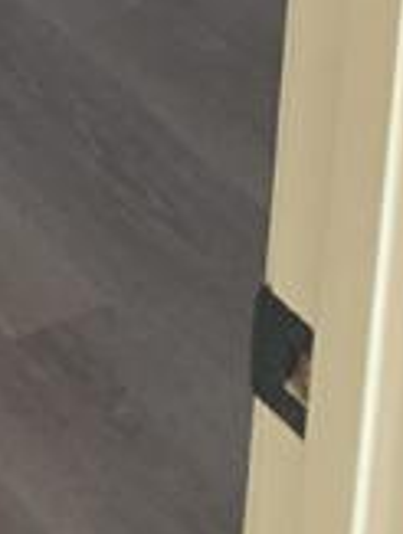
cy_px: -924
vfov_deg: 9.9
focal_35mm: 163
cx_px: -586
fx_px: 2520
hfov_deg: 8.3
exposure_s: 1/60
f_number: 1.8
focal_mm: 4.25
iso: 250
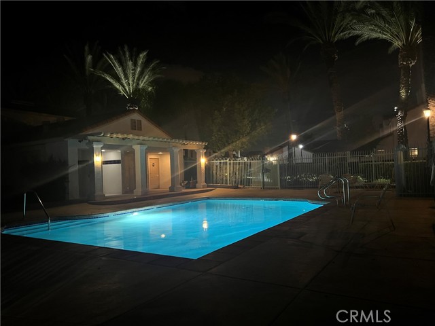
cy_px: 163
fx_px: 327
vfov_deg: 53.1
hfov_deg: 67.3
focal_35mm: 26
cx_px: 218
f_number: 1.5
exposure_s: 1/30
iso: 1000
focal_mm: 5.7
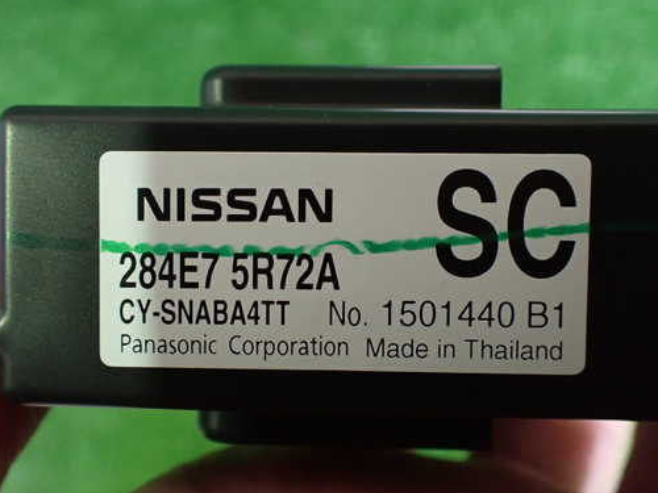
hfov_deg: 51.3
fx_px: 684
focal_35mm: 36
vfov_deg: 39.6
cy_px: 262
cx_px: 305
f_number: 2.3
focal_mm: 5.4
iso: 800
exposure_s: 1/50
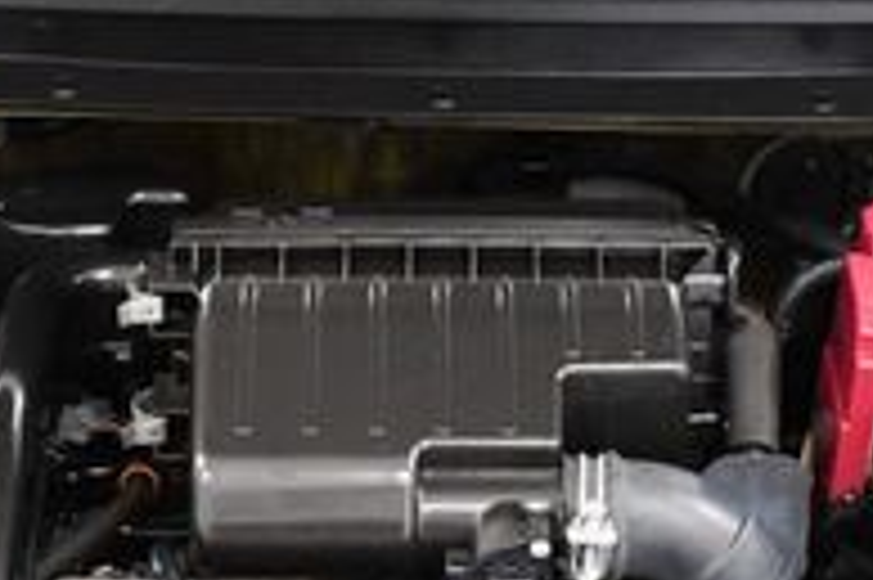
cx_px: 441
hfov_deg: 17.2
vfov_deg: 11.5
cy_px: 432
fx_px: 2883
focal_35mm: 119
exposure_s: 1/125
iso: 3200
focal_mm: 18
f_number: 3.5
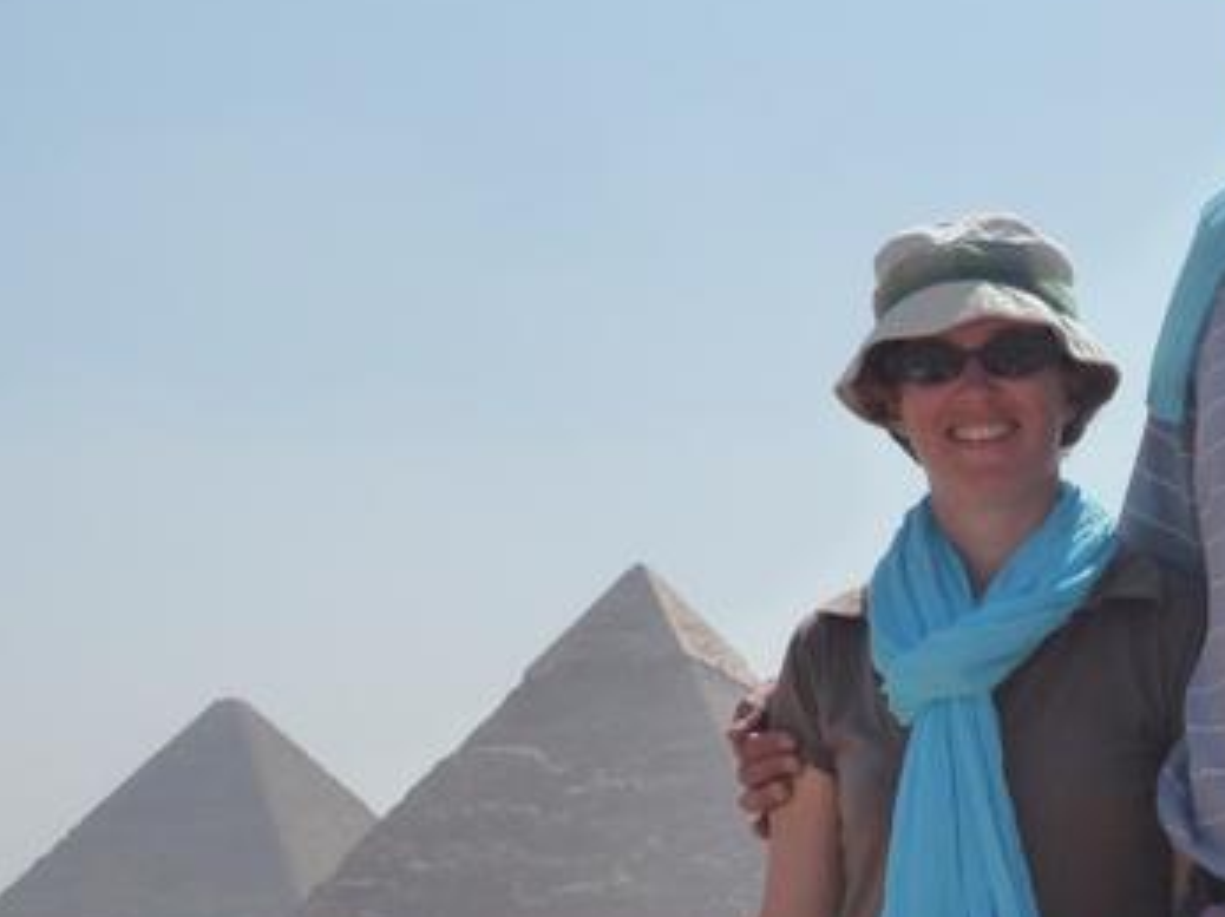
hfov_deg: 21.9
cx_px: 1151
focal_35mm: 87
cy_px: 648
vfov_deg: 16.9
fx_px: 3077
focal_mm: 7.1
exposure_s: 1/320
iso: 160
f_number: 10
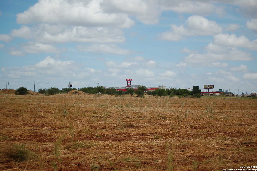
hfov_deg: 24.6
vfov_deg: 16.5
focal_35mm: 82
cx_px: 128
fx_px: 588
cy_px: 86
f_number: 4
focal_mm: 55
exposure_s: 1/2000
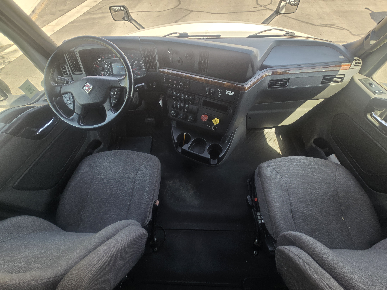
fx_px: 145
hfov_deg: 106.2
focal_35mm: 13
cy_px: 145
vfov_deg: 89.9
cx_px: 194
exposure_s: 1/120
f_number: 2.2
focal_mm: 2.2
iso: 64
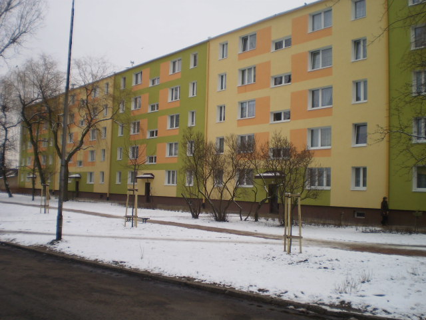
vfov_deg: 39.7
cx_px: 213
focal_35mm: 36
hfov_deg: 51.4
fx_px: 443
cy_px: 160
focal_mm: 6.3
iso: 64
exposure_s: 1/640
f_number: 3.1
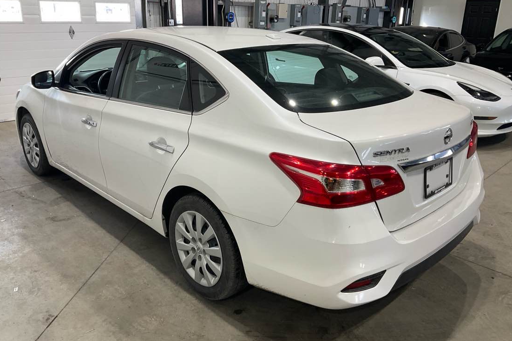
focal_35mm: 31
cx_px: 253
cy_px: 171
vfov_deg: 42.3
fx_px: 441
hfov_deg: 60.3
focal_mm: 3
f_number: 1.8
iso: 64
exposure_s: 1/120
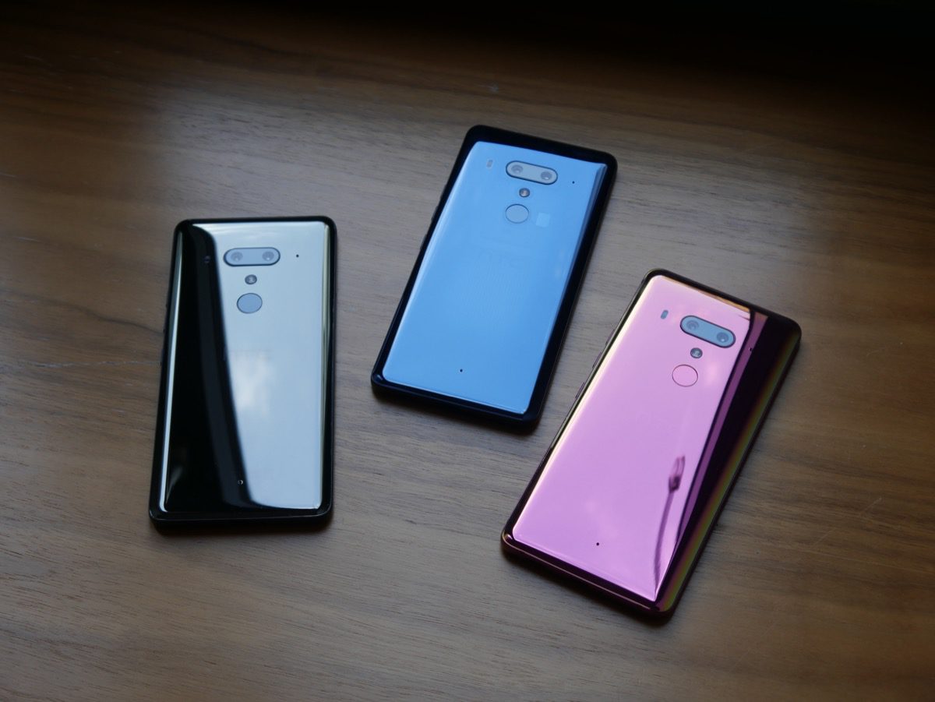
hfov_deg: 33.2
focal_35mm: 58
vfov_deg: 25.2
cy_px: 351
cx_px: 468
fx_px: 1567
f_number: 5.6
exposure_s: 1/125
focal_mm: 29
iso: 200
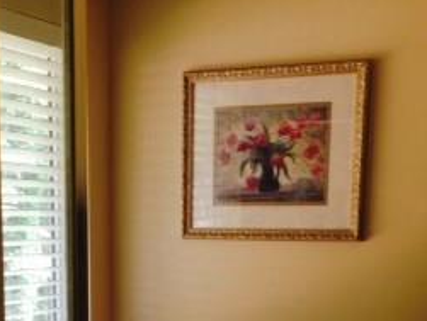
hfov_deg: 23.2
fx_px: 1038
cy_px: 403
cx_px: 157
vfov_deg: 16.7
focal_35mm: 84
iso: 50
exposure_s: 1/40
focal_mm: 4.12
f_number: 2.4
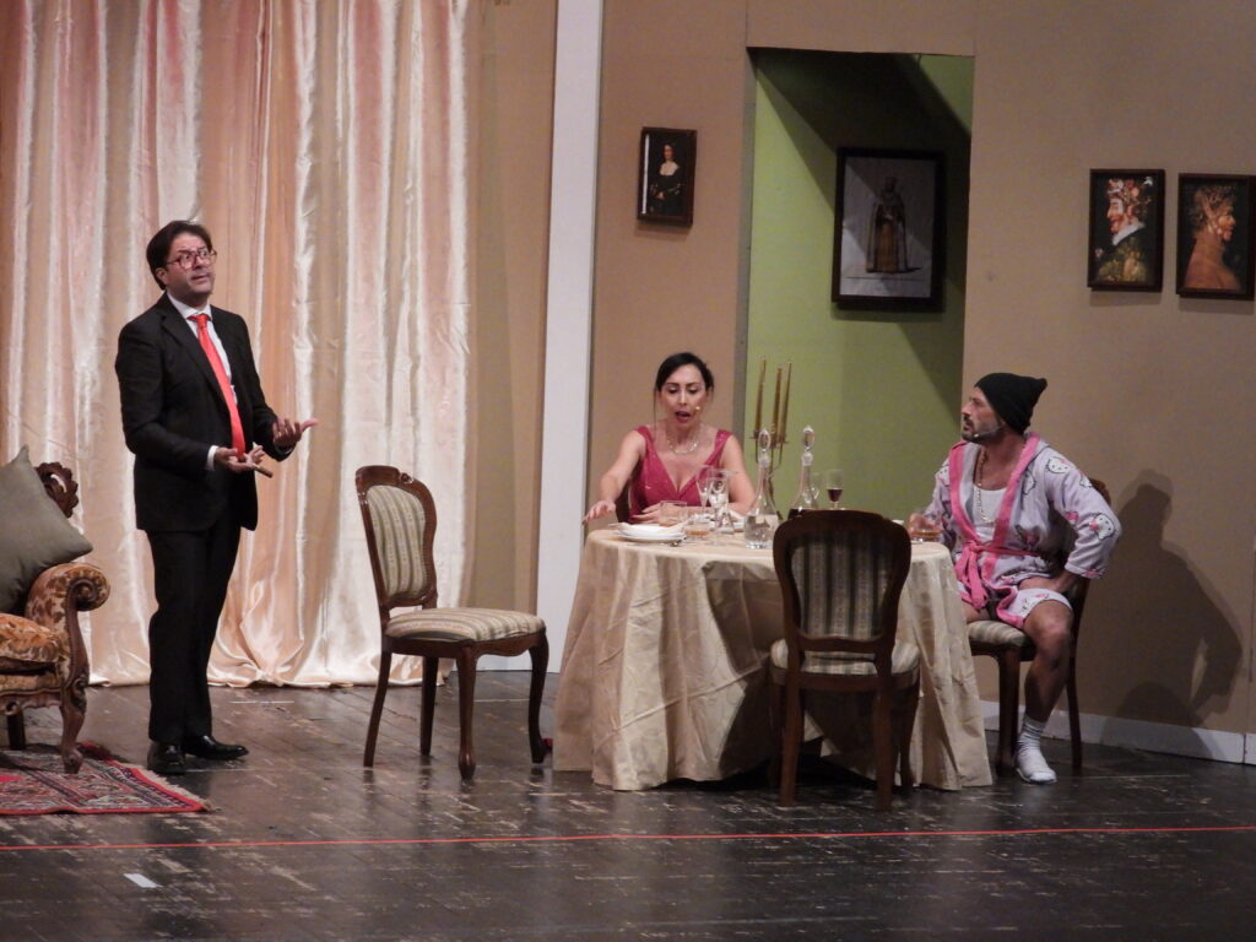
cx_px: 628
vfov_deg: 9.6
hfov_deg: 12.7
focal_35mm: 155
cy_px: 471
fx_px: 5624
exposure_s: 1/160
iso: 1100
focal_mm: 27.9
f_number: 4
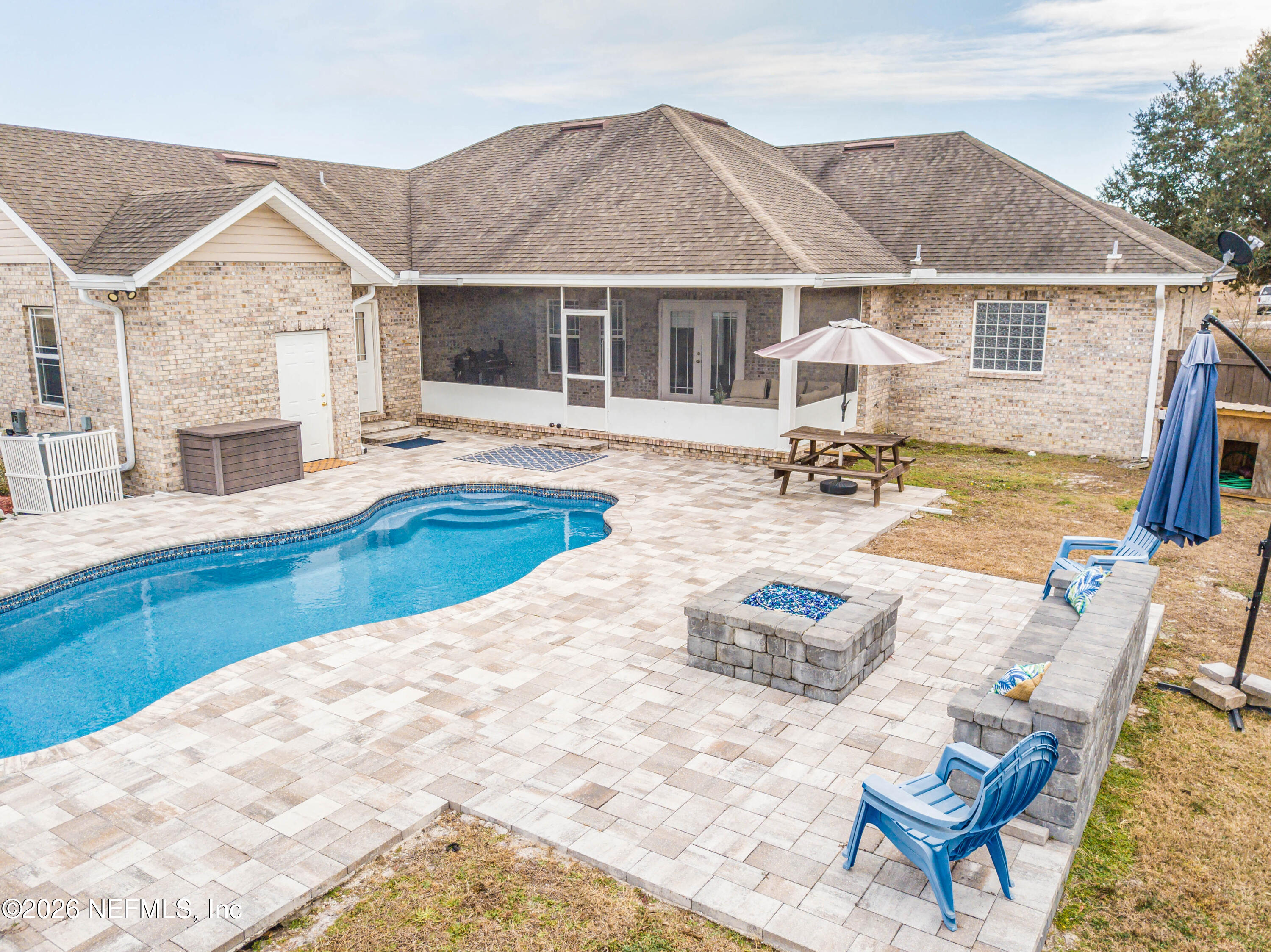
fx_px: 954
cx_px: 636
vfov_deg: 53.0
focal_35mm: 26
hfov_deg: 67.3
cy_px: 476
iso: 100
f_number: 2.2
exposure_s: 1/450
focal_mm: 4.73
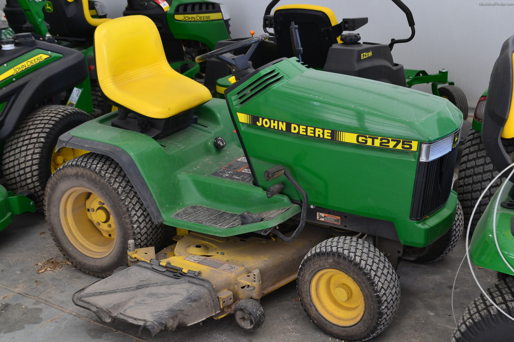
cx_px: 257
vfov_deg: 26.5
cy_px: 171
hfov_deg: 38.9
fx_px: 728
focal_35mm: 51
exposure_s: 1/25
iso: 400
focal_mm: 34
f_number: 7.1
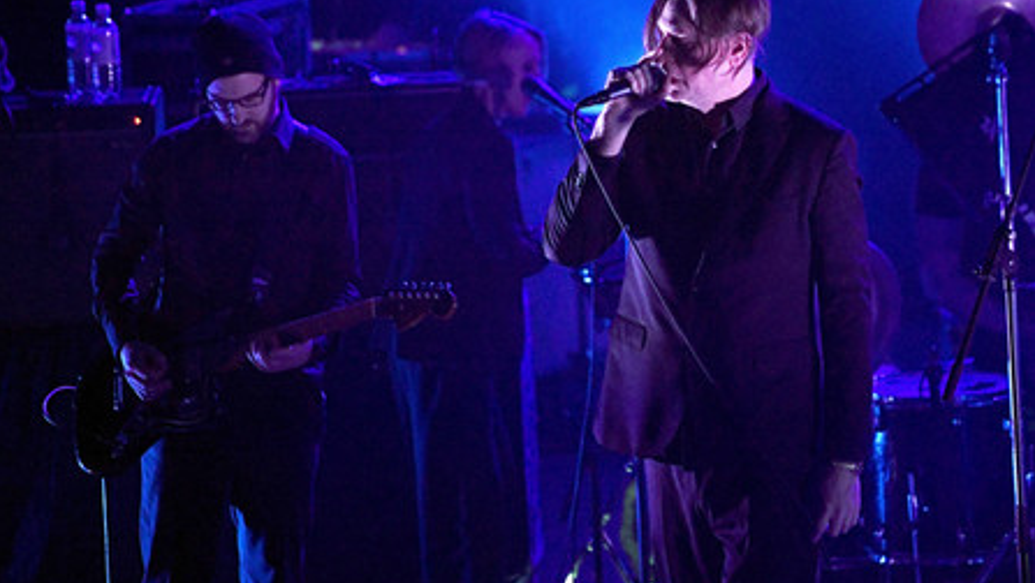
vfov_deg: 5.8
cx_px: 515
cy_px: 273
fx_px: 5794
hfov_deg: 10.2
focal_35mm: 211
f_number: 2.8
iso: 3200
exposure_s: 1/320
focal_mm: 200
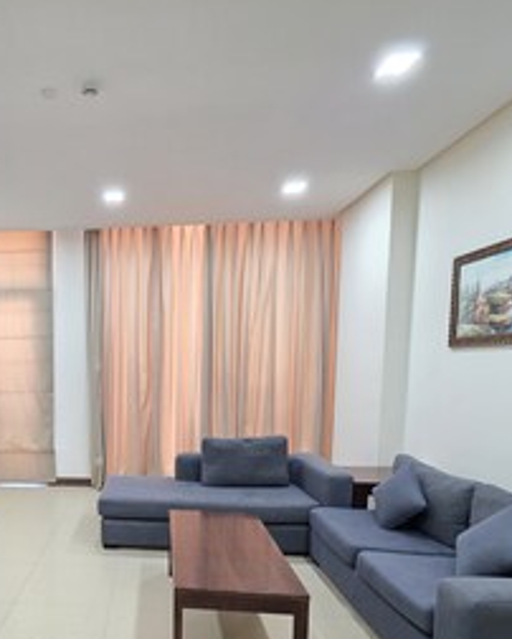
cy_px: 422
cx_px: 98
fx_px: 435
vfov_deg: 70.6
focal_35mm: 23
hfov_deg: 56.2
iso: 500
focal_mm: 2.2
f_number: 1.9
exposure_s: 1/50
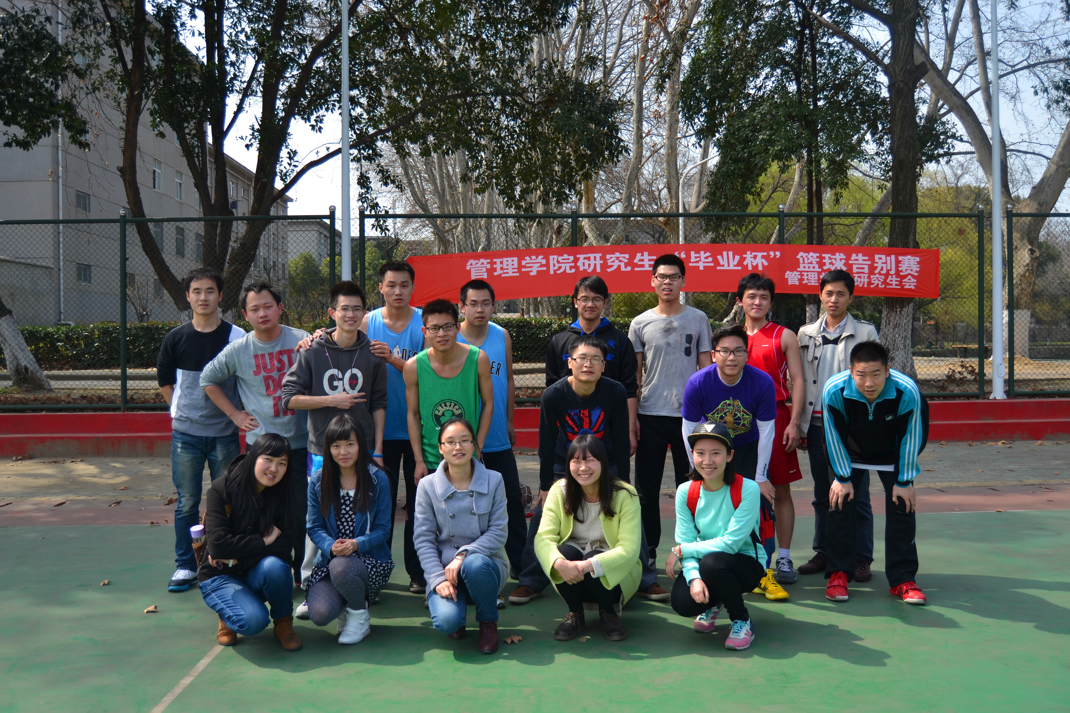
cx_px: 535
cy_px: 356
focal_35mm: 30
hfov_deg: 61.9
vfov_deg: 43.6
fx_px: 892
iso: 100
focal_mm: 20
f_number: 3.5
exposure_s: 1/500
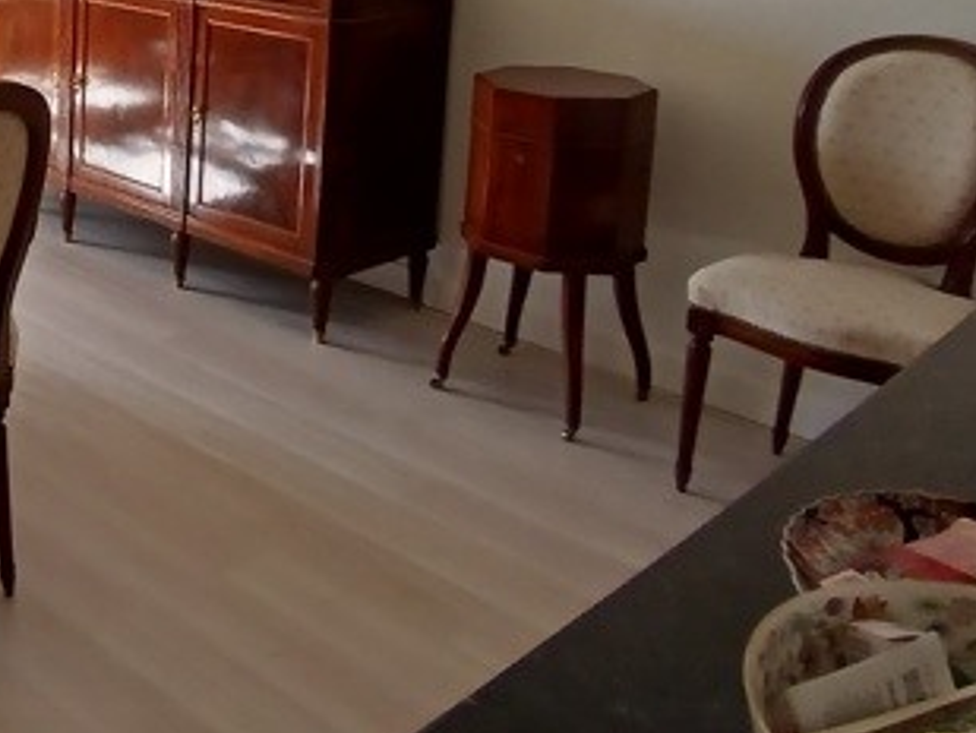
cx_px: -98
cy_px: 13
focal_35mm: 44
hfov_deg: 36.4
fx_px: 1241
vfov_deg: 30.7
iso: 50
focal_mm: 1.4
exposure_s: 1/50
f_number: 2.2
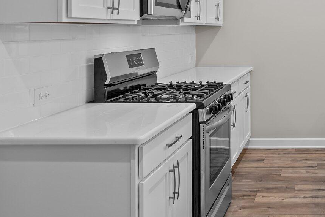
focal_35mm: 43
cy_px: 28
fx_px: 388
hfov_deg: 40.6
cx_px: 315
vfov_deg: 30.0
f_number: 8
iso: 400
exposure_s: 1/2
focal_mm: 18
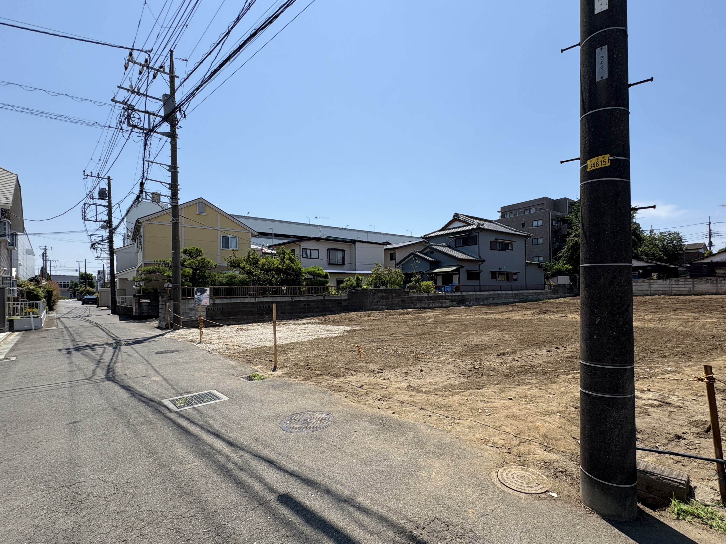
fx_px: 336
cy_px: 287
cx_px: 393
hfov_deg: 94.3
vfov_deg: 78.0
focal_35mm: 16
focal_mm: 2.22
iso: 50
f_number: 2.2
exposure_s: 1/1927
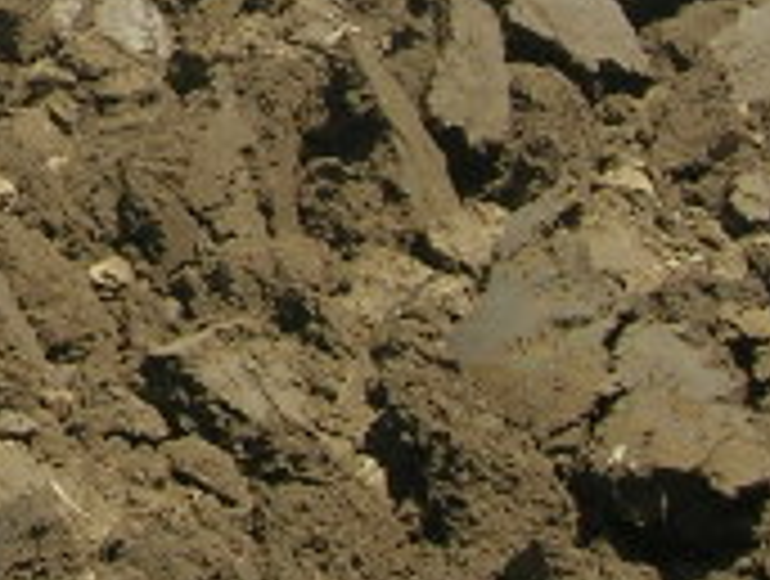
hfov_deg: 8.4
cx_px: -545
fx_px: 5060
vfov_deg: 6.4
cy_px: -423
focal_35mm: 227
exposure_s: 1/456
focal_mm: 7.8
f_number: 4.8
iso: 64
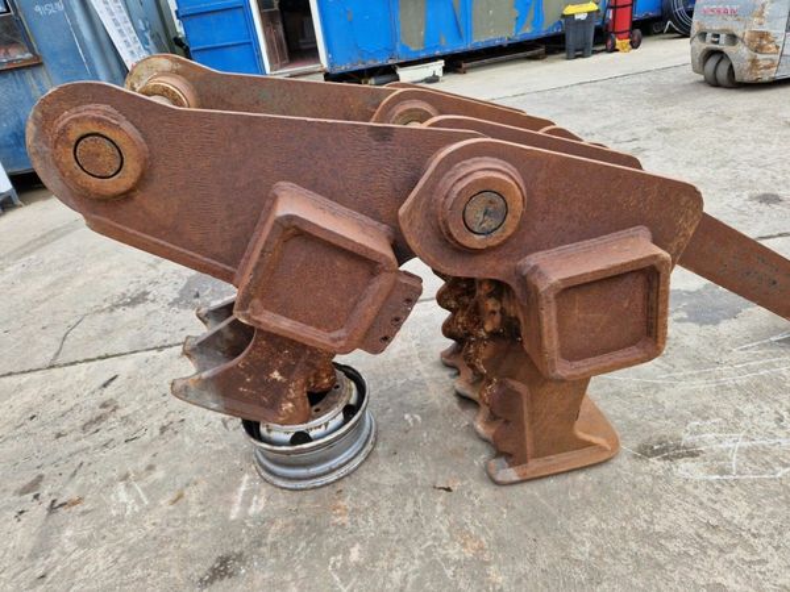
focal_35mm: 23
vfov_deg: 58.9
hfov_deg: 73.9
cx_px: 395
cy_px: 296
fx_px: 525
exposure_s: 1/412
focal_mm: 5.4
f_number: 1.8
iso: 50
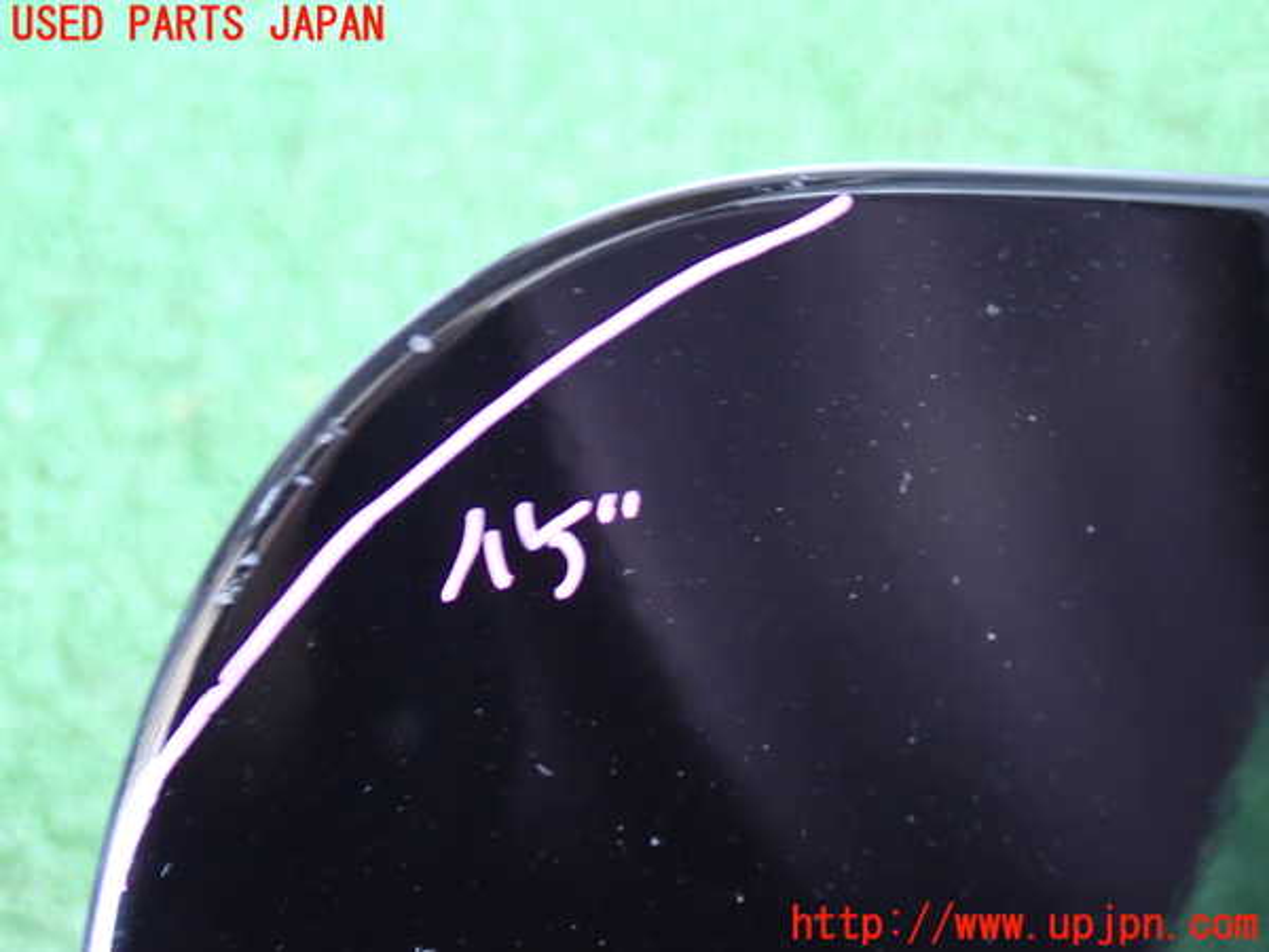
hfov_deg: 31.2
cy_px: 476
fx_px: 2273
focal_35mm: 62
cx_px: 634
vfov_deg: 23.7
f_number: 3.6
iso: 1000
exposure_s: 1/15
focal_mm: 11.09
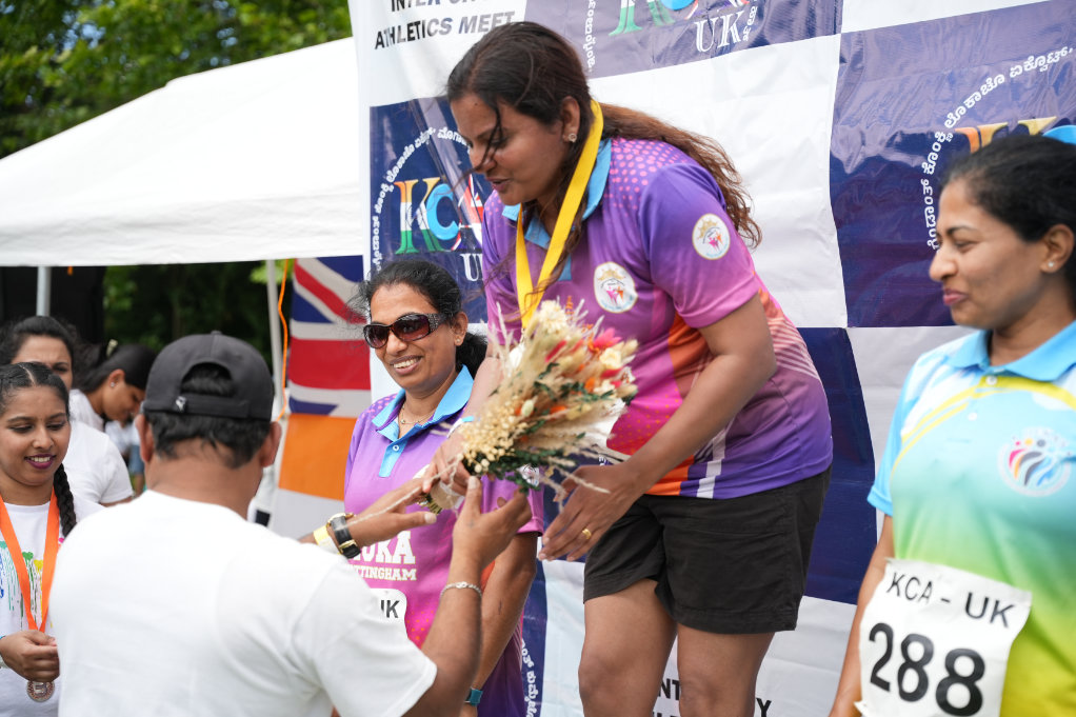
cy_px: 358
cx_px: 538
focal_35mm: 51
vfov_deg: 26.6
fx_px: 1518
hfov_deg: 39.0
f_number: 2.8
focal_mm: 50.8
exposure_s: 1/1600
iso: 250
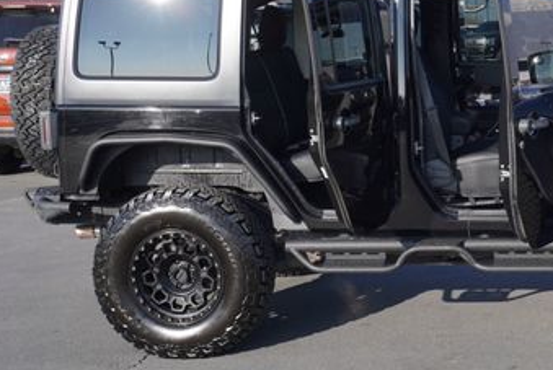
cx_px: 486
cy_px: 171
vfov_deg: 20.1
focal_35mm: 68
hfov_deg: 28.6
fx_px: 1046
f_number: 8
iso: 100
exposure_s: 1/125
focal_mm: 24
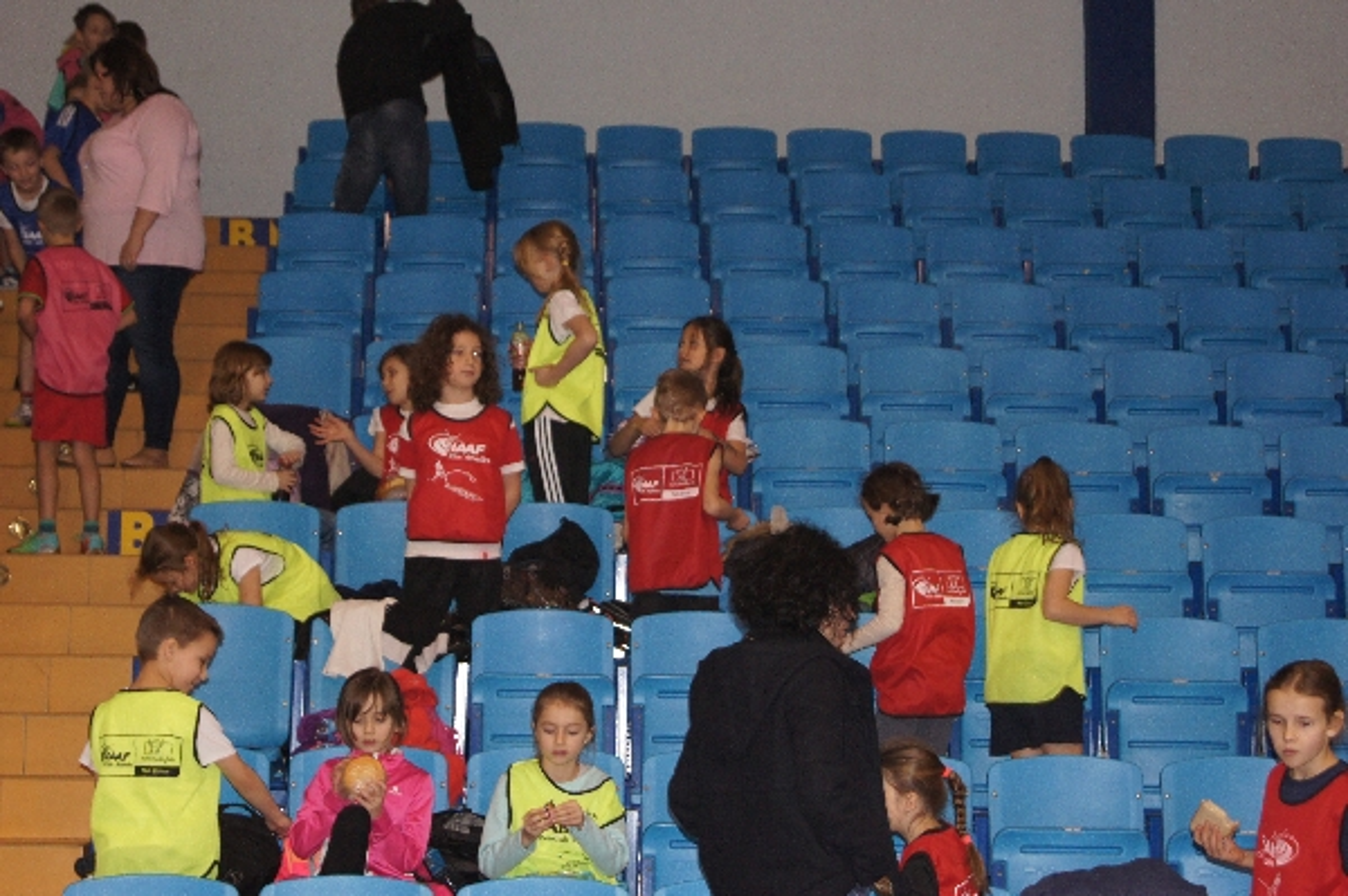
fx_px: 3087
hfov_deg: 24.6
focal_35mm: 82
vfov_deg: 16.5
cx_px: 674
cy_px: 448
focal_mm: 55
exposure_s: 1/80
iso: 1000
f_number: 5.6
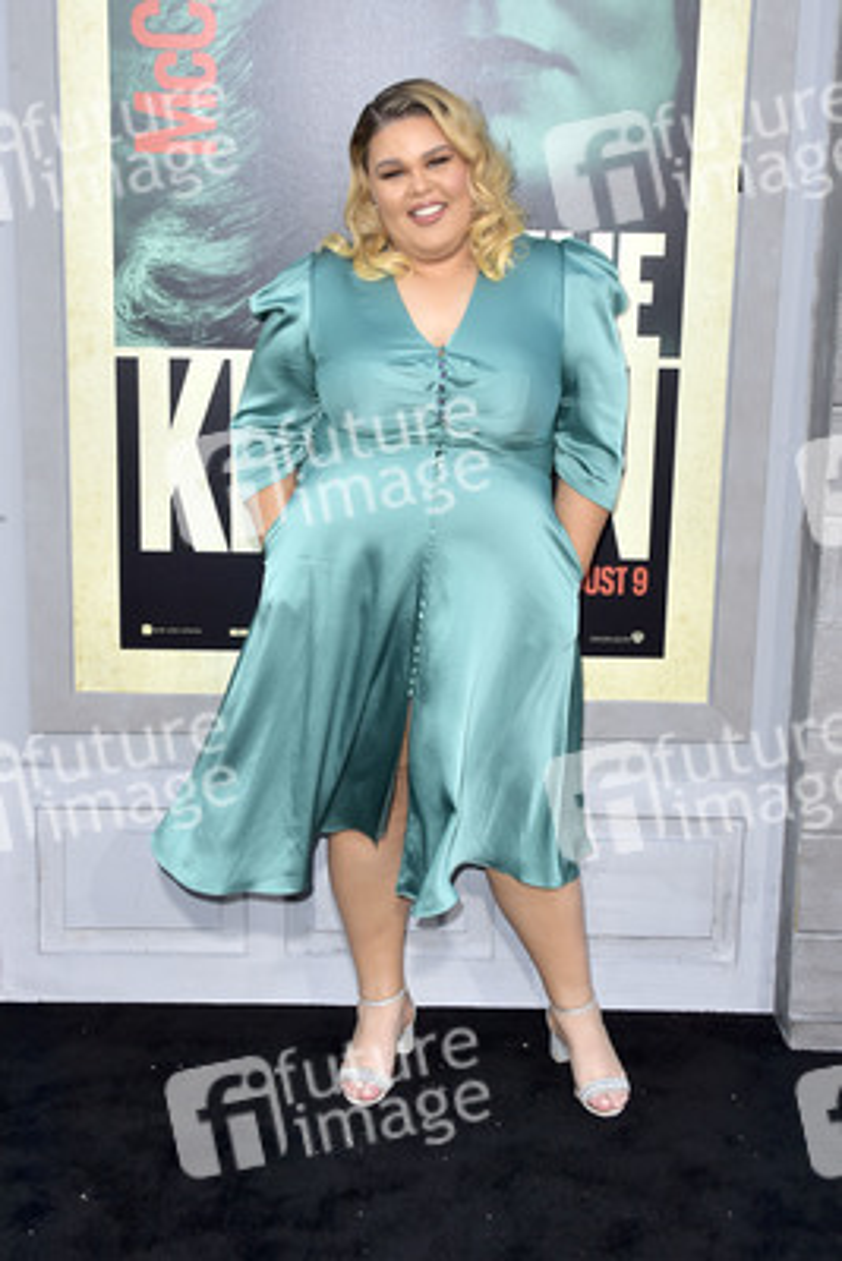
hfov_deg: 31.9
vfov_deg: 46.4
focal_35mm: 42
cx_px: 421
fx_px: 1472
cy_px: 630
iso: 320
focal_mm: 42
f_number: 7.1
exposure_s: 1/250
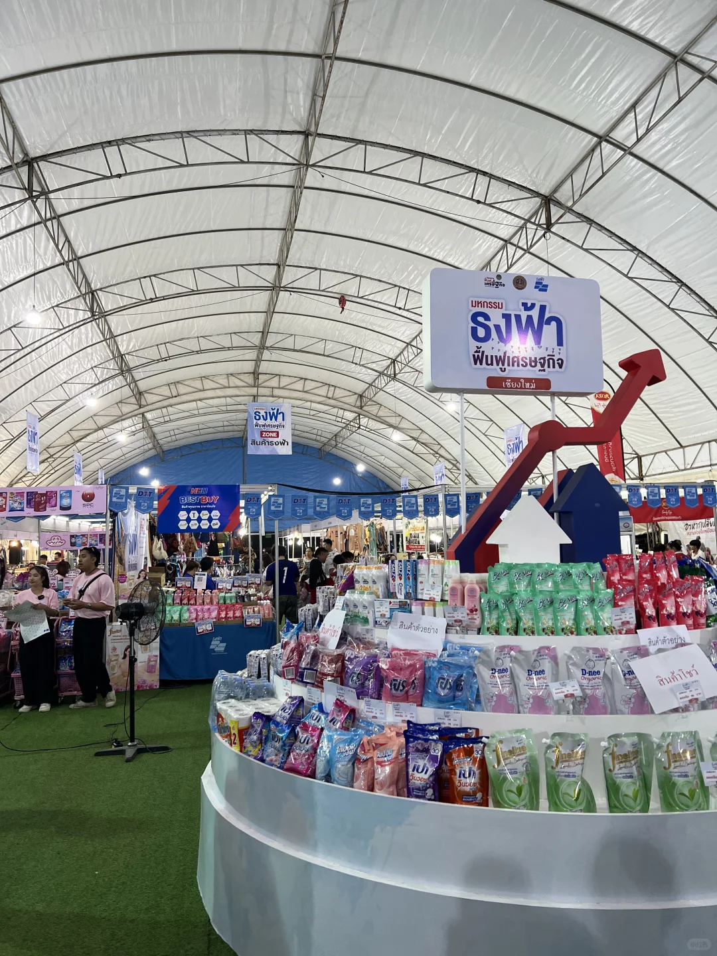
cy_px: 478
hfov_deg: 53.1
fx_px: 718
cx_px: 358
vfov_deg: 67.3
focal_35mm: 26
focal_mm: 5.7
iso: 125
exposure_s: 1/100
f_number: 1.5
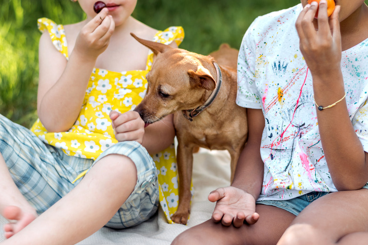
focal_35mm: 75
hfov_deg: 27.0
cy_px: 122
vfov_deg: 18.2
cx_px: 184
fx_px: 767
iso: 100
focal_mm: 50
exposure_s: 1/250
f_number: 2.2
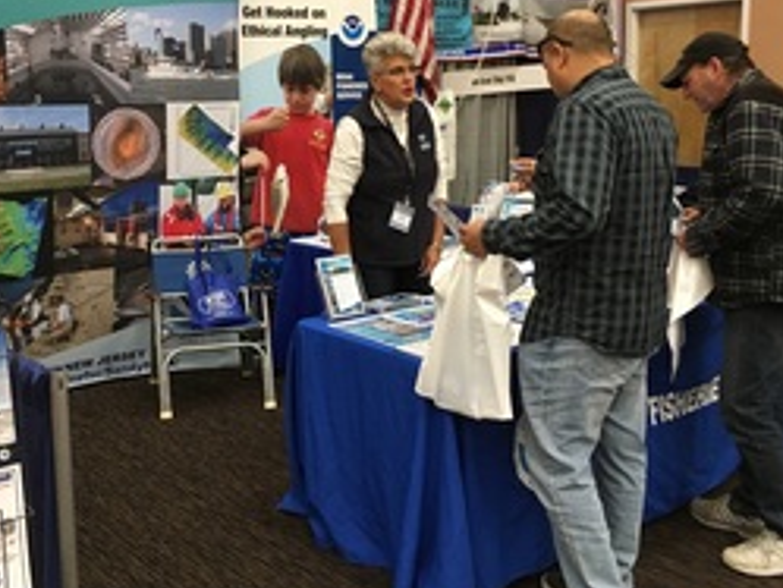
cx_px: 297
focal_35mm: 42
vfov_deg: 34.1
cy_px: 206
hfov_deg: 44.4
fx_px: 950
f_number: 2.2
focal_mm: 4.15
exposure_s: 1/30
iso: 160
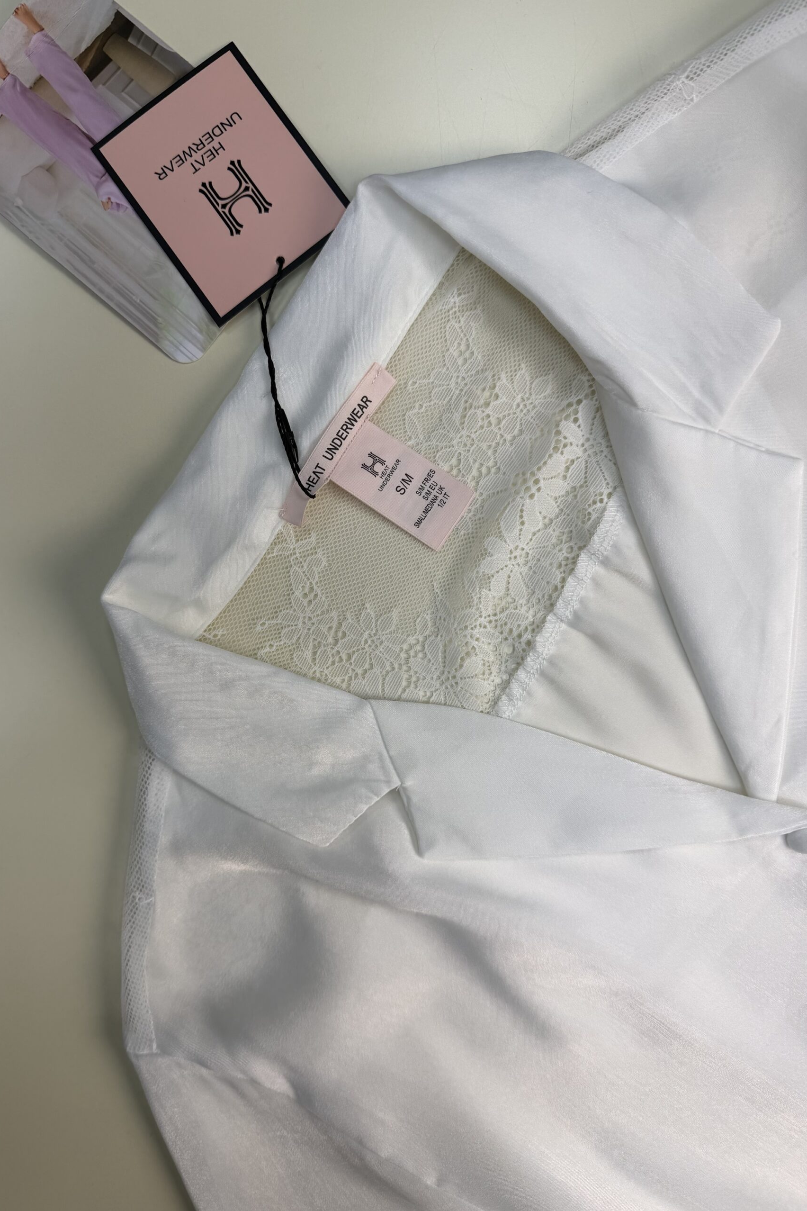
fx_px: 841
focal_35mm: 25
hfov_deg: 51.2
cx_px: 354
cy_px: 605
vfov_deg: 71.5
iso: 80
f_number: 1.78
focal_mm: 6.76
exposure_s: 1/765
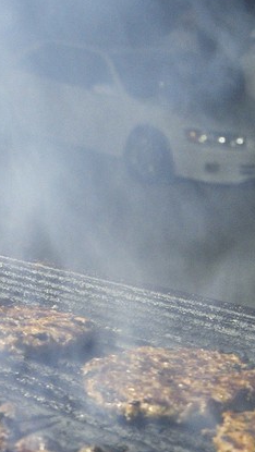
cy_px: 158
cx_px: -484
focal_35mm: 117
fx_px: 1404
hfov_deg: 8.7
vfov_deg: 18.3
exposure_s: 1/30
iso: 1600
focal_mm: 29
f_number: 7.1
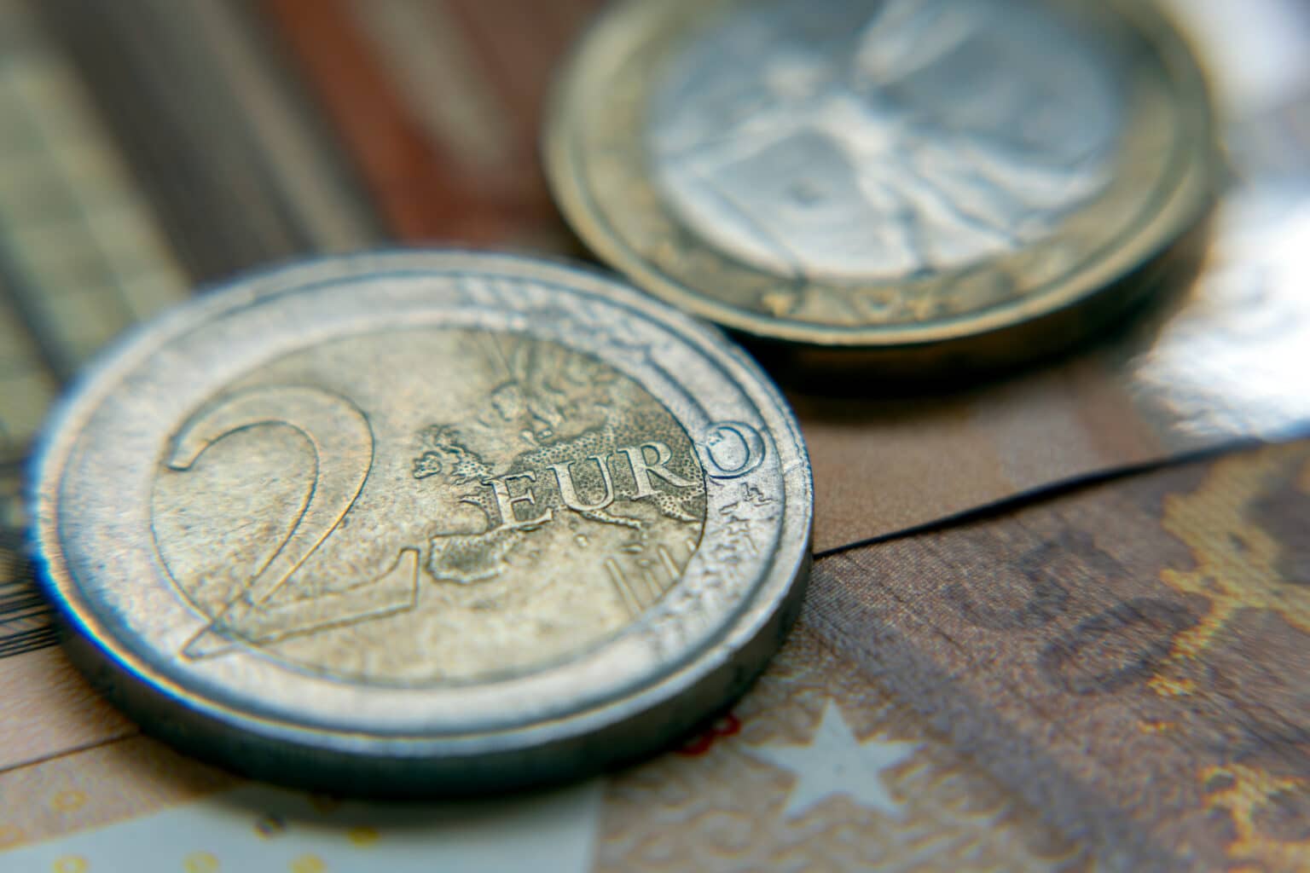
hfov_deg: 27.0
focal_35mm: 75
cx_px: 655
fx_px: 2729
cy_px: 436
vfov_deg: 18.2
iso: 1000
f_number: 6.3
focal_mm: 50
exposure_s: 1/160
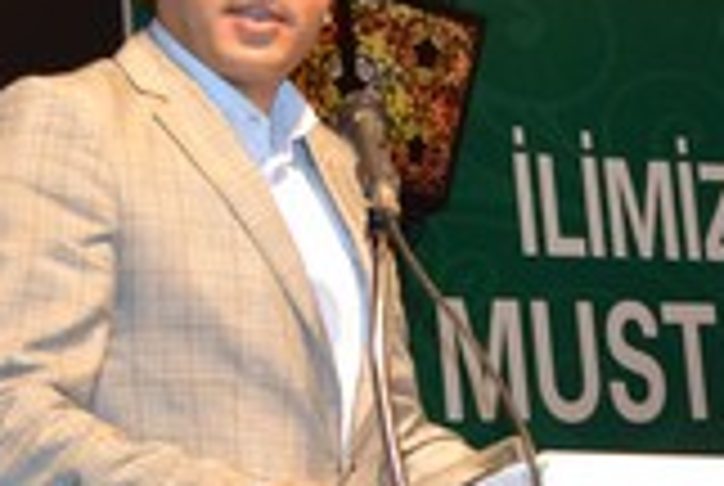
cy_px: -92
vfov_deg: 8.4
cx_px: 1057
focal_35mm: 162
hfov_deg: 12.1
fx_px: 3264
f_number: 4.2
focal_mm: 26
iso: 1100
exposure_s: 1/60
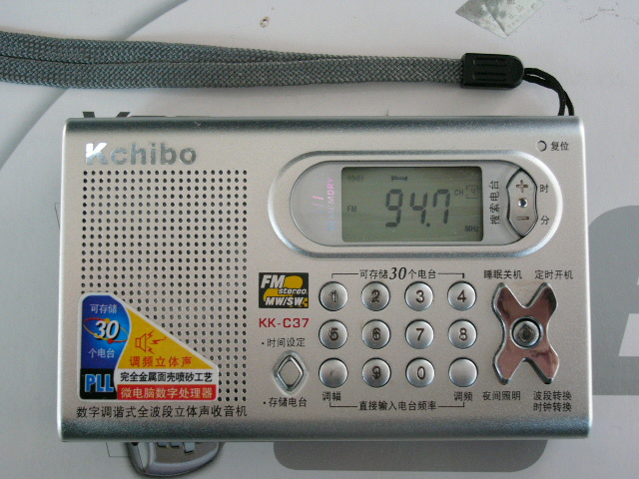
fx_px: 1108
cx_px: 320
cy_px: 240
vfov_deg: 24.4
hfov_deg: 32.2
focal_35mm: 60
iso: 100
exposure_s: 1/40
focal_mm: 10
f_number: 3.7
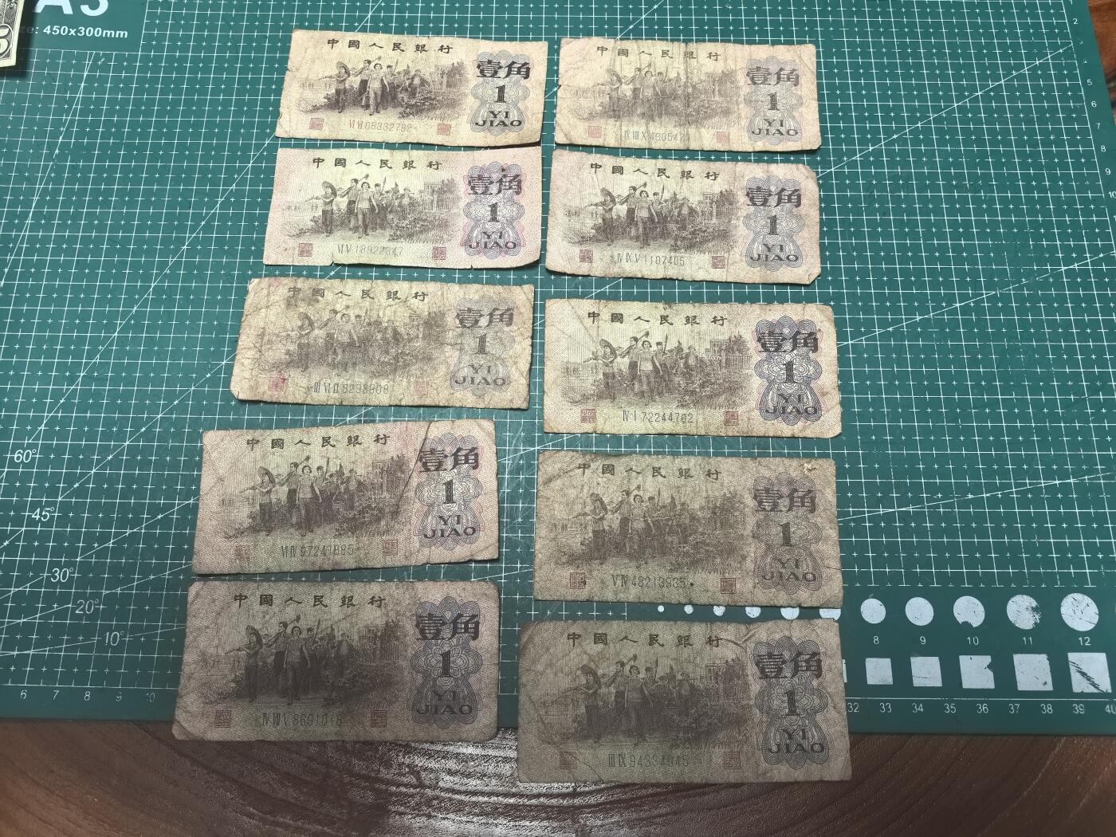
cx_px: 558
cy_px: 418
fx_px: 870
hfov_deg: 65.3
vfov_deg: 51.4
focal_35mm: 27
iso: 640
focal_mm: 6.98
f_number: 2.8
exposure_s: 1/33.3
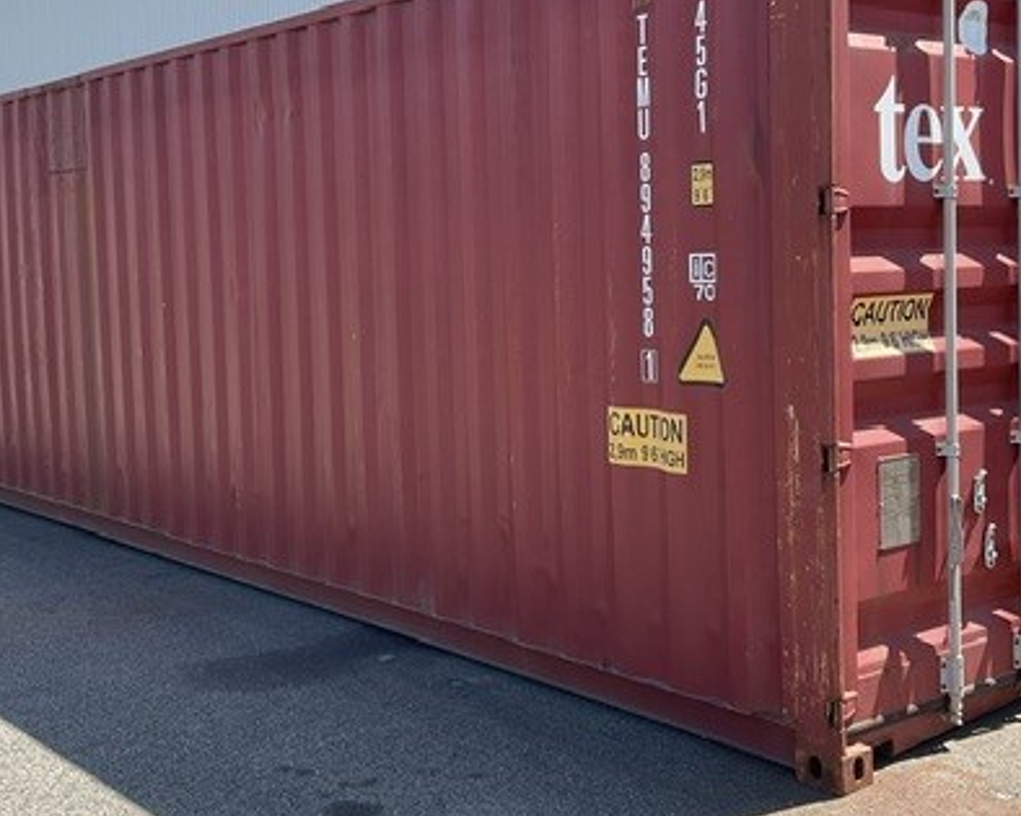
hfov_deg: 40.3
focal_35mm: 46
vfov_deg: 32.6
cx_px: 534
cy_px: 324
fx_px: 1390
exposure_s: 1/709
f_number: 1.8
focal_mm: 3
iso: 16
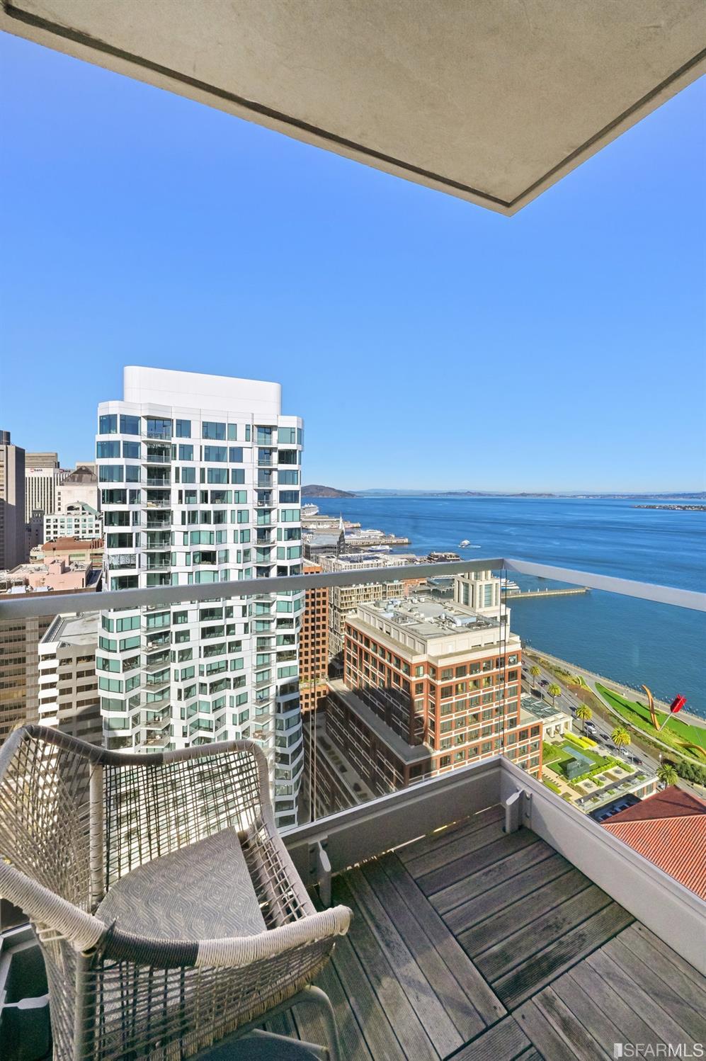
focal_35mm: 14
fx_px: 412
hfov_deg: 81.1
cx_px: 353
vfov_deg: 104.3
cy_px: 530
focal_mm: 14
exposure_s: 1/1250
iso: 400
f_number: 11
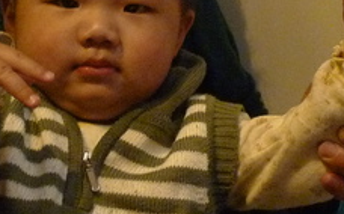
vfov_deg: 8.7
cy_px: -51
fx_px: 1386
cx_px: 101
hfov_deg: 14.1
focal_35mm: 148
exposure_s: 1/20
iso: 800
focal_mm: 7.9
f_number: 2.4
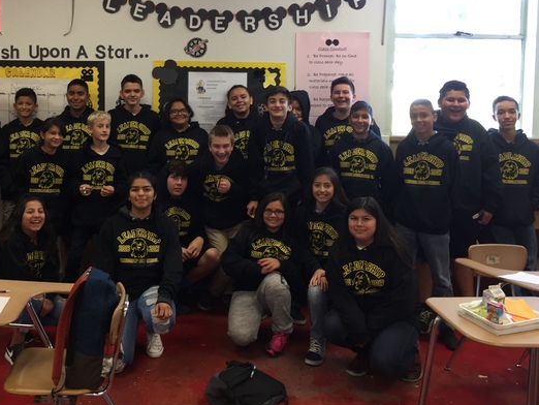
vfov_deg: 35.6
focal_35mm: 40
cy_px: 134
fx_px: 623
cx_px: 191
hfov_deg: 46.2
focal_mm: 4.15
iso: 80
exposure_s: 1/30
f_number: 2.2
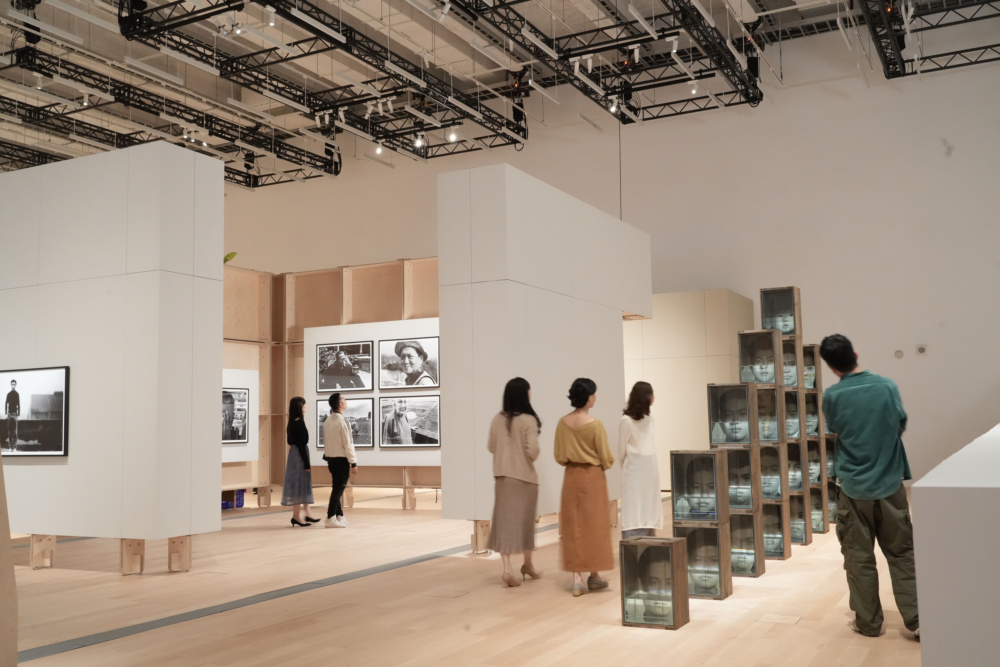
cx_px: 500
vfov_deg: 37.9
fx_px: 972
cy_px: 334
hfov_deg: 54.4
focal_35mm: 35
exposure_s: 1/6
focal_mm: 35
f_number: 13
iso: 6400
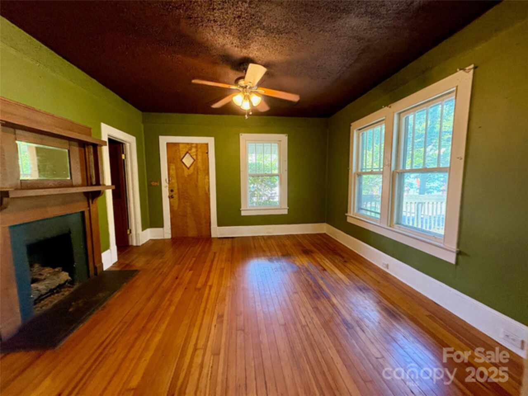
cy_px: 198
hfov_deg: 102.1
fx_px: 214
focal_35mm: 14
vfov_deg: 85.7
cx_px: 264
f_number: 2.2
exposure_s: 1/60
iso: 500
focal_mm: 2.22
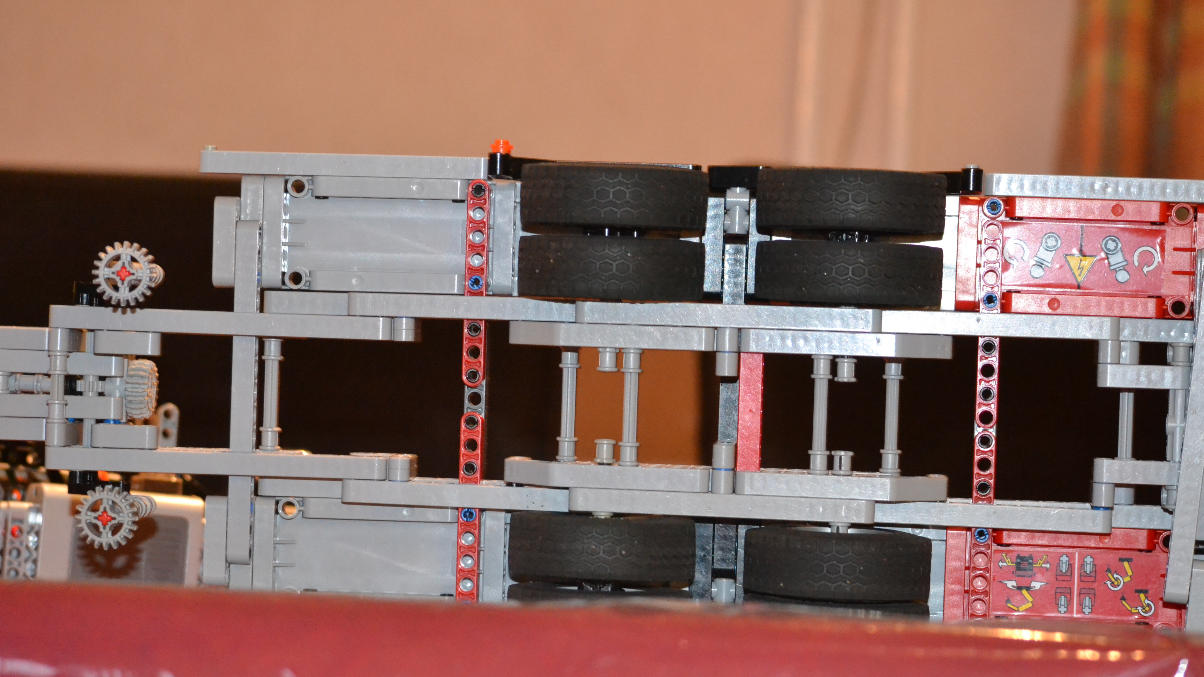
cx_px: 602
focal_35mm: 87
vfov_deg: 14.0
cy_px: 391
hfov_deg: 24.6
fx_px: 2762
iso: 3200
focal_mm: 55
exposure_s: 1/60
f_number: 4.5
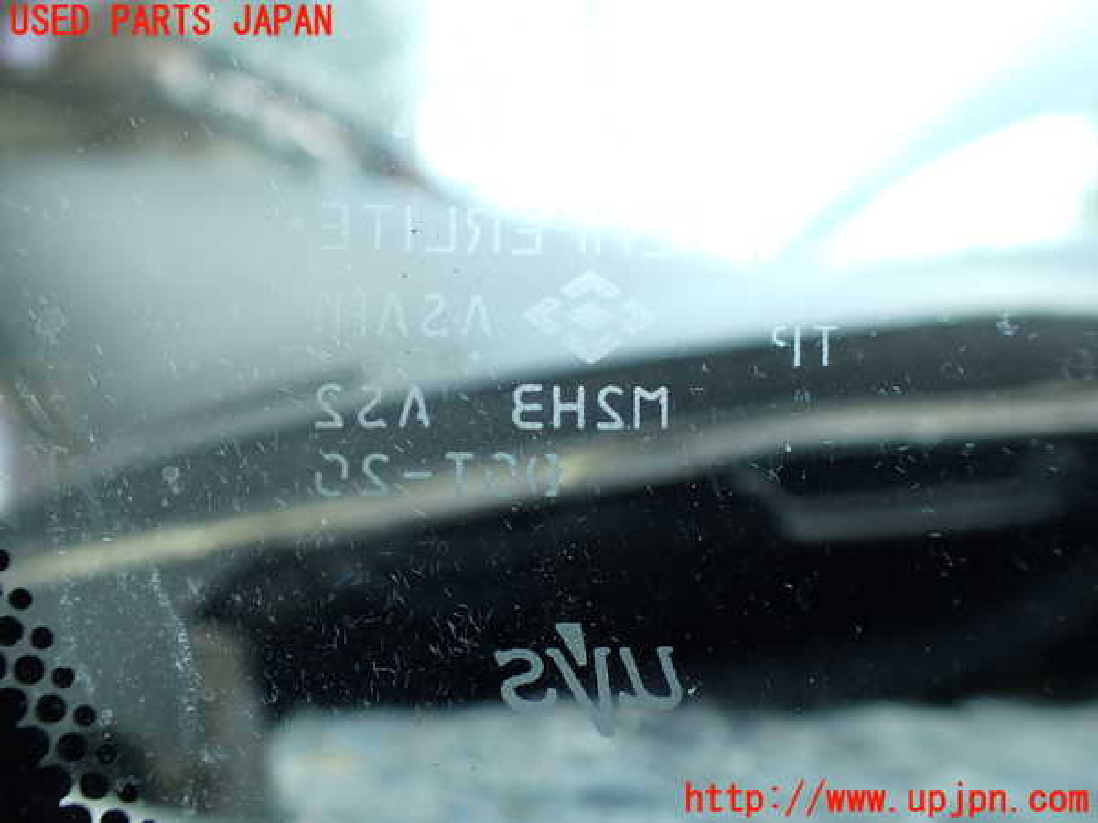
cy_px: 412
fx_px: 952
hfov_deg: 60.0
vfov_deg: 46.8
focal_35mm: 30
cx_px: 549
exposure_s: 1/125
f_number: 2.3
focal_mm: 5.4
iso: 125
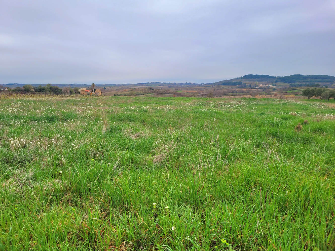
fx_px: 252
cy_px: 126
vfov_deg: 53.1
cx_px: 168
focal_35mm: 26
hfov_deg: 67.3
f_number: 1.8
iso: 40
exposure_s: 1/1667
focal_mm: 5.4
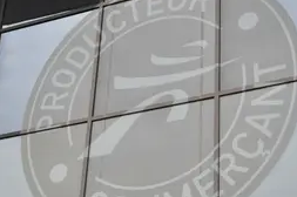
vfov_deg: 15.0
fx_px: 750
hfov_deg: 22.4
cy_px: 128
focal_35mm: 91
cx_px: 167
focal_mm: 32
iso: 800
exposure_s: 1/320
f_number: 5.6
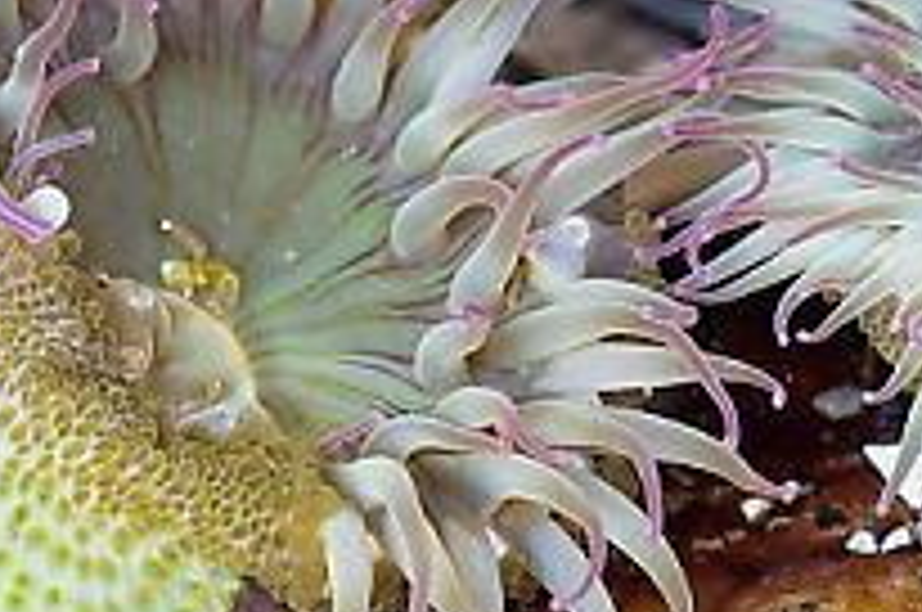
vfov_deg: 4.0
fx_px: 8850
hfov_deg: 6.0
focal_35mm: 346
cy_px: 160
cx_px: 666
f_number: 10
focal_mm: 105
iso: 100
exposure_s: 1/2.5
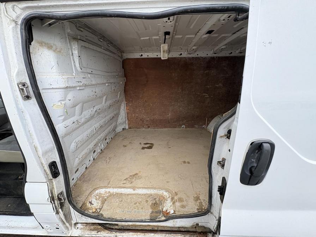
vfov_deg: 85.7
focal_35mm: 14
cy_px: 118
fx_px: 128
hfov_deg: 102.1
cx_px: 158
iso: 160
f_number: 2.2
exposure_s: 1/99
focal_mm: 2.22
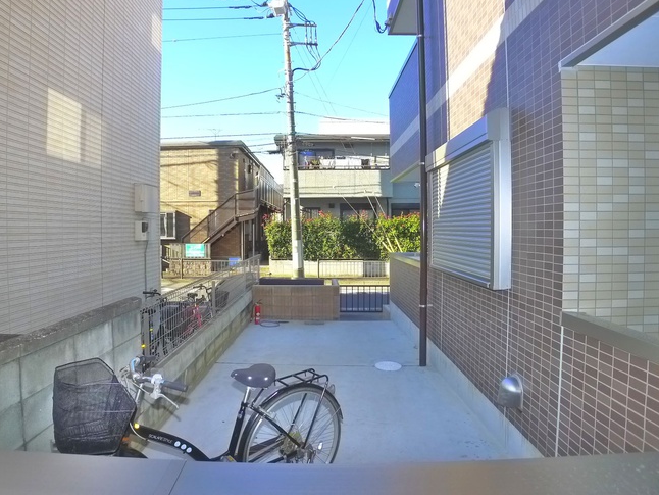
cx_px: 323
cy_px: 240
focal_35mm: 26
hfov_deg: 67.3
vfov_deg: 53.1
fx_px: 495
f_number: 2.8
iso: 400
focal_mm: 5.1
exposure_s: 1/400
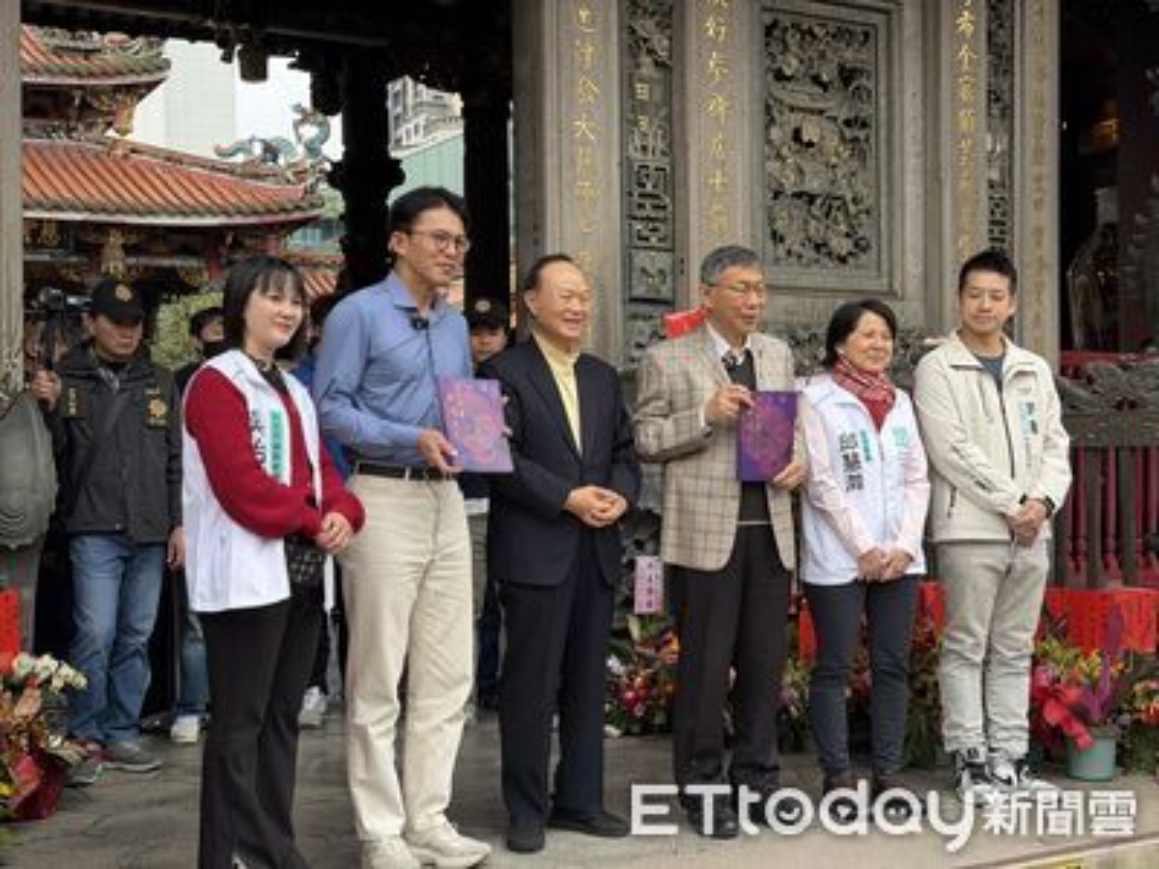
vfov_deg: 30.3
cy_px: 434
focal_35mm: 48
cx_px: 580
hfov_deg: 39.7
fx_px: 1607
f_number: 1.78
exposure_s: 1/256
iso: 64
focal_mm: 6.76
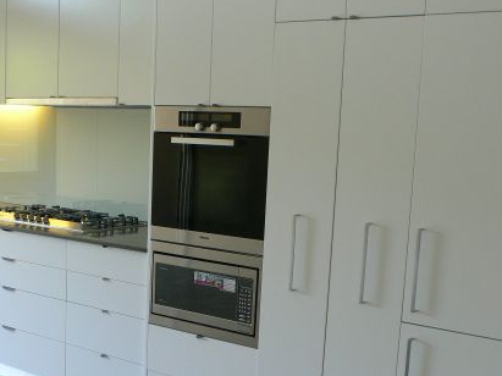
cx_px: 166
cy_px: 270
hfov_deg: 35.8
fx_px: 768
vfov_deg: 27.2
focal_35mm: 53
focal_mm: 6.3
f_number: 2.8
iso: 100
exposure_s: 1/30
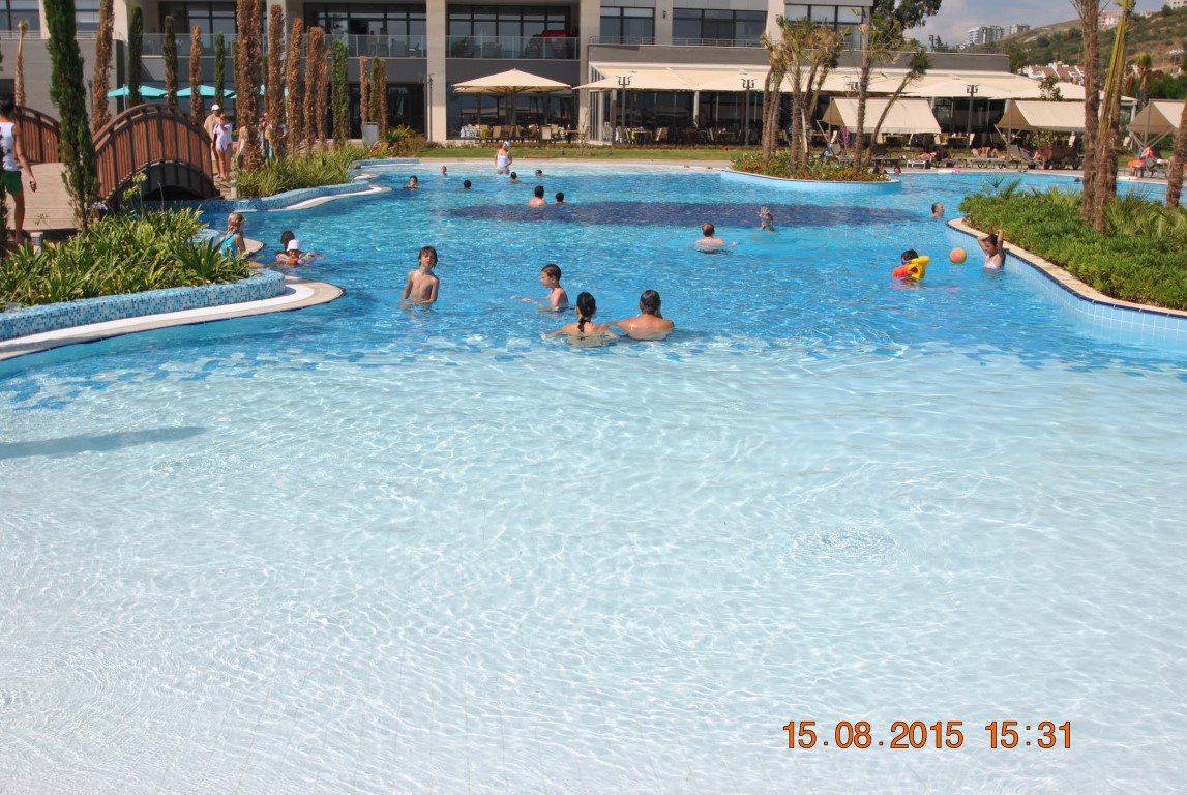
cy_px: 398
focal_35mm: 36
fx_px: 1189
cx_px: 594
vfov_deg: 37.0
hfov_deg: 53.1
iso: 100
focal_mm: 24
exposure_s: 1/320
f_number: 9
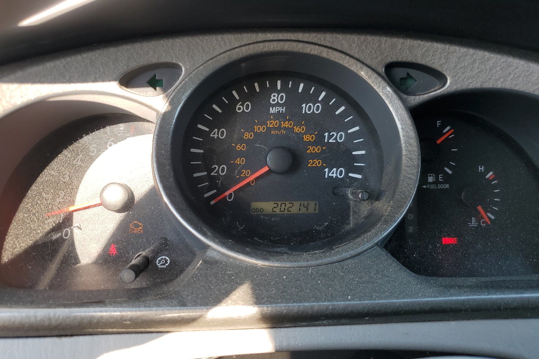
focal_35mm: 28
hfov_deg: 65.5
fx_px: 419
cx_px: 265
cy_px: 176
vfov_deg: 46.4
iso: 50
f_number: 1.5
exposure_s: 1/244
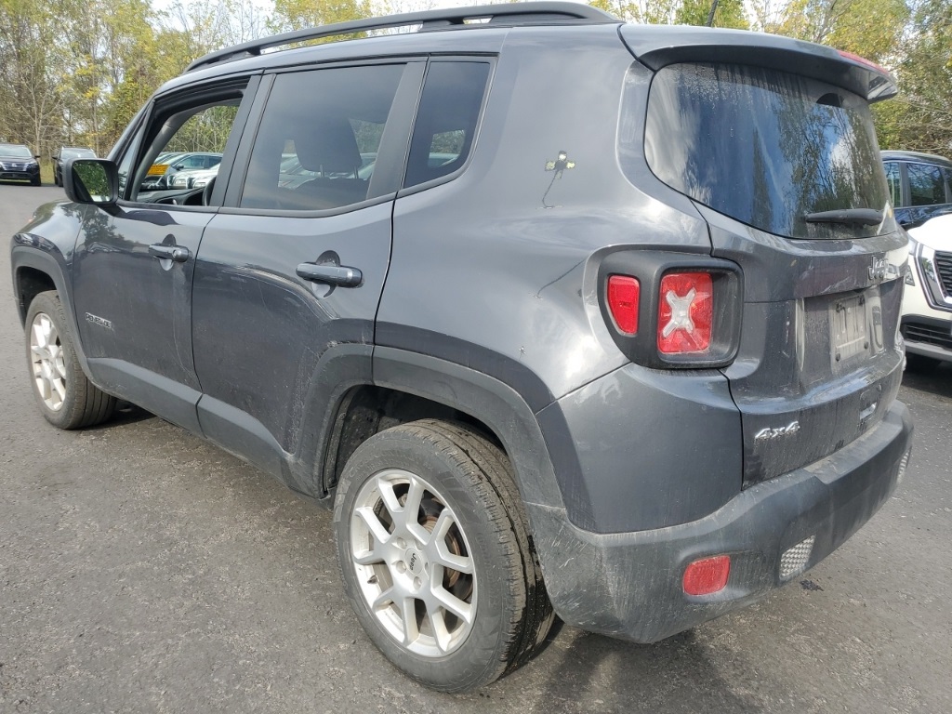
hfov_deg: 67.3
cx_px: 476
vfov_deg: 53.1
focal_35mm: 26
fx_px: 715
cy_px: 357
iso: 50
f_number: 1.5
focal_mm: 4.3
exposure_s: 1/734
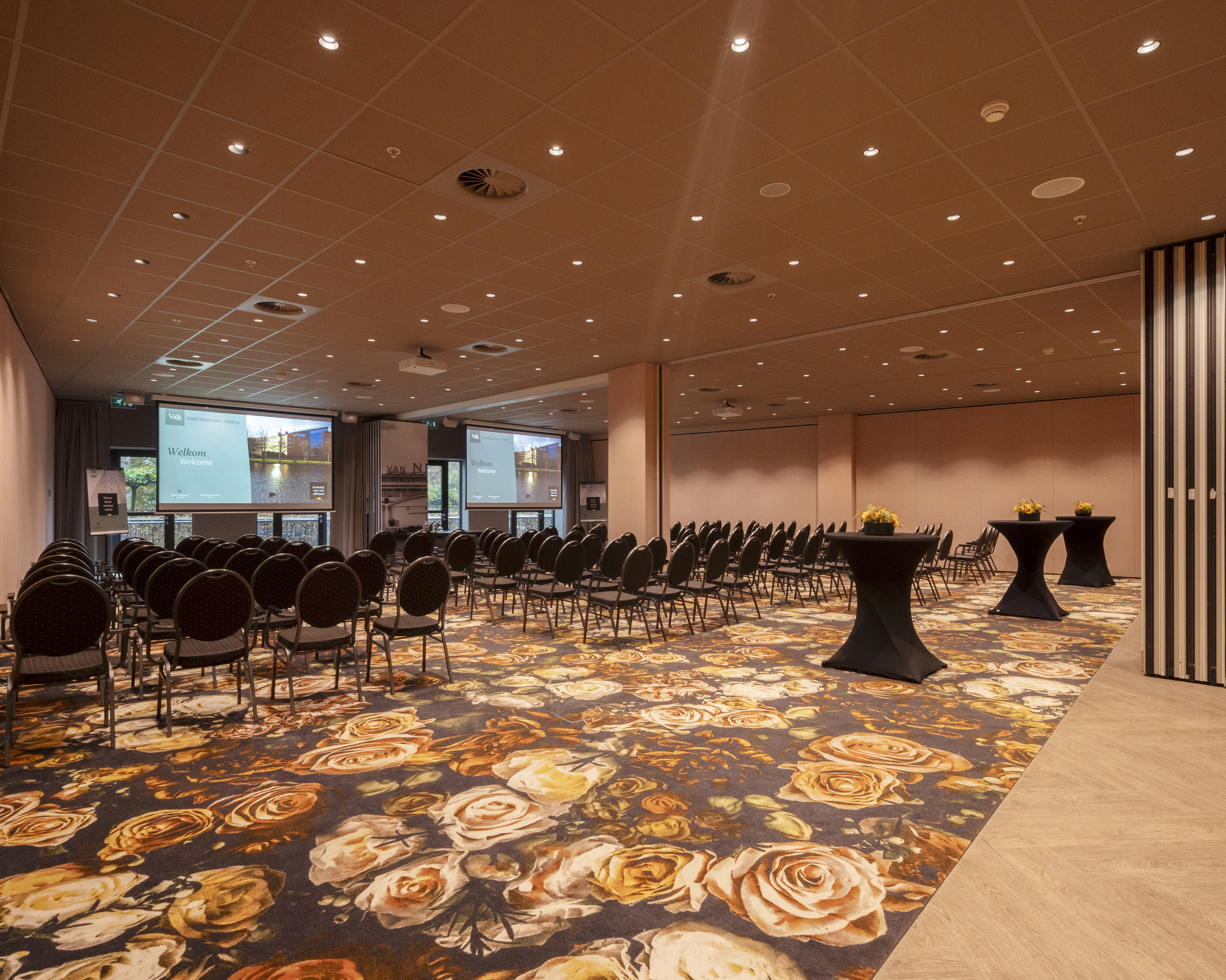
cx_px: 626
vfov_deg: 70.8
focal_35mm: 19
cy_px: 504
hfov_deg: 83.3
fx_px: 689
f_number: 18
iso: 1600
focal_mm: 16
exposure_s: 1/4
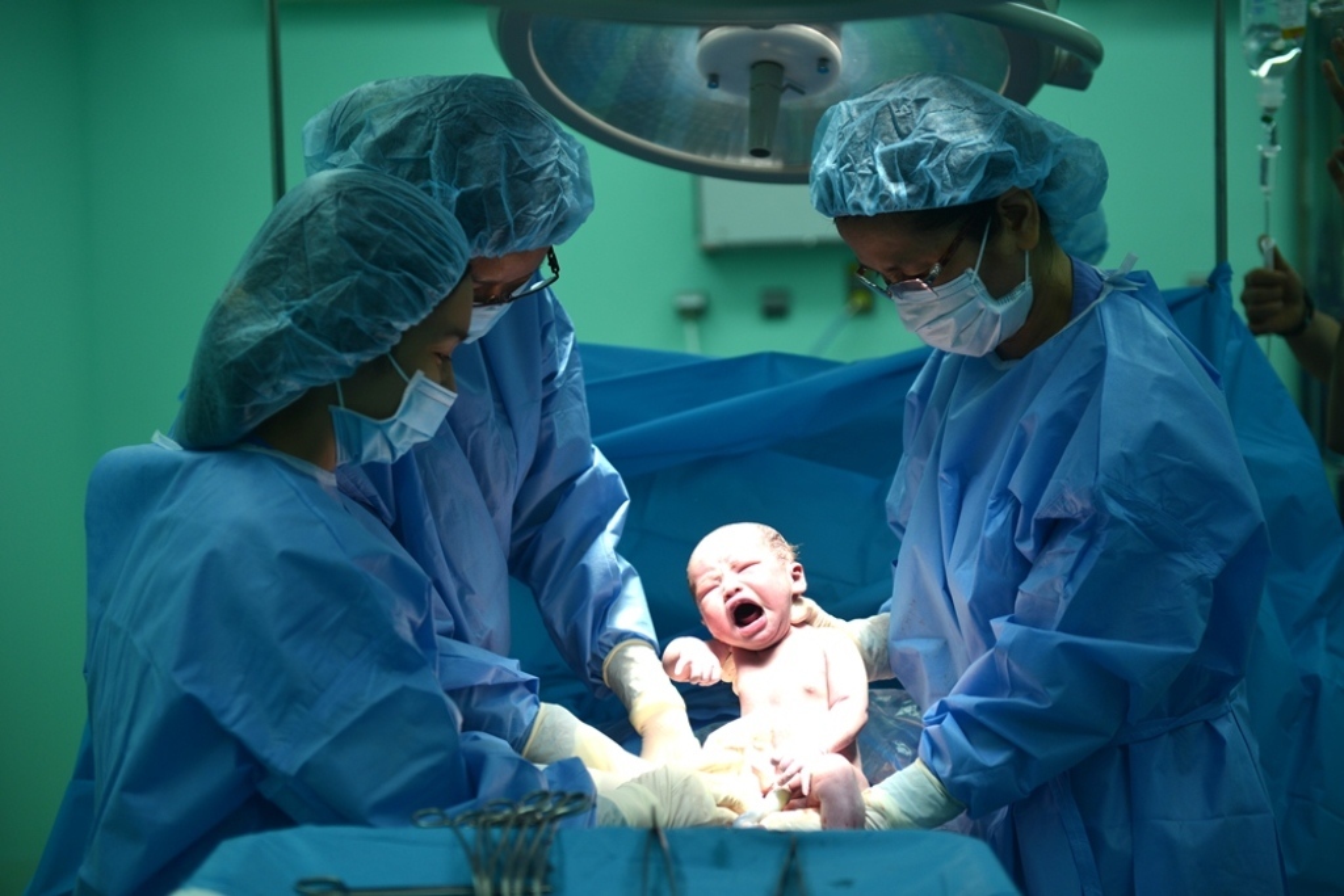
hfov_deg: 28.8
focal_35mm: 70
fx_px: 2614
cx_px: 672
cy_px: 448
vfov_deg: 19.5
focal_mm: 70
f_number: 3.5
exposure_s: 1/320
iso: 200
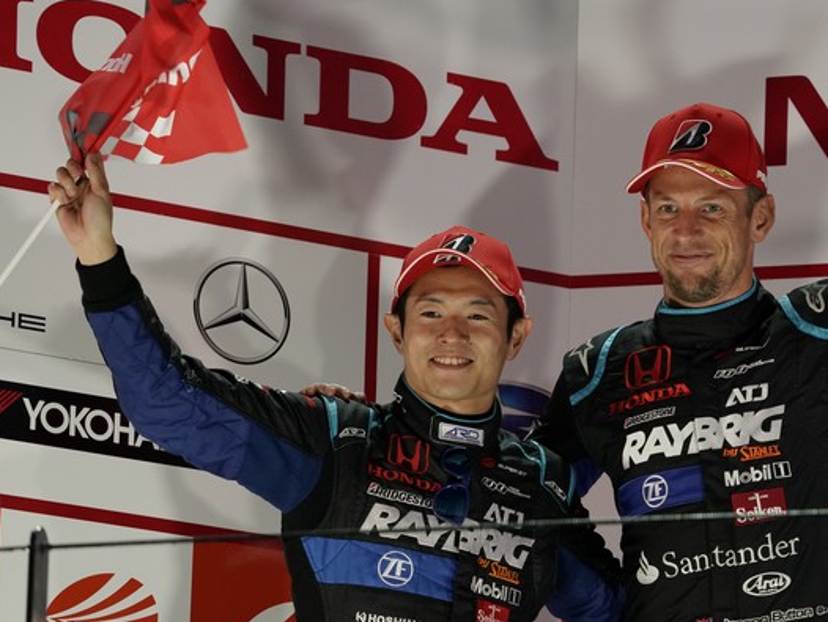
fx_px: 13066
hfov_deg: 3.6
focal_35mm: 546
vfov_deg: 2.7
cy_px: 326
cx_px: 488
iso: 3200
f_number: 6.3
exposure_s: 1/320
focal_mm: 415
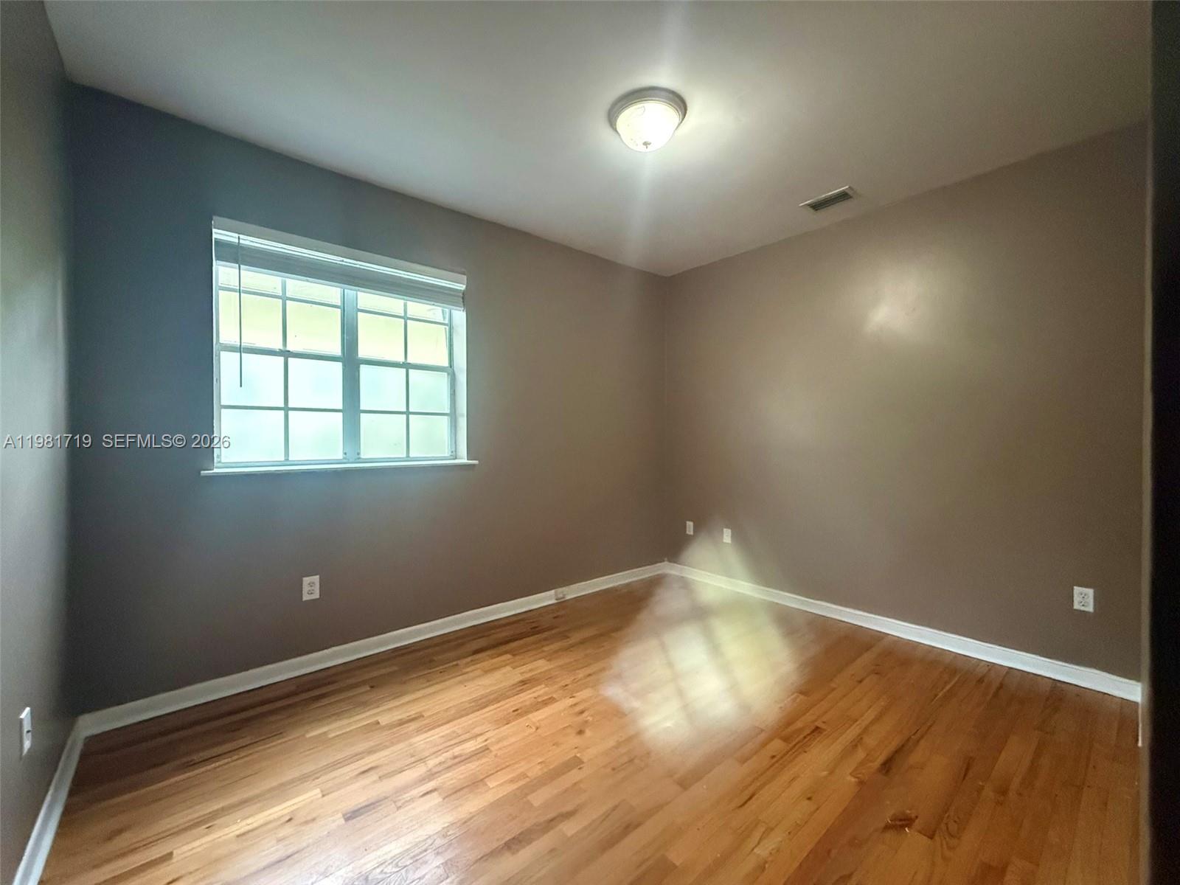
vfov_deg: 85.7
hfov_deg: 102.1
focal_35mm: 14
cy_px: 442
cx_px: 590
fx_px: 477
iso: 800
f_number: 2.2
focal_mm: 2.22
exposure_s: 1/60
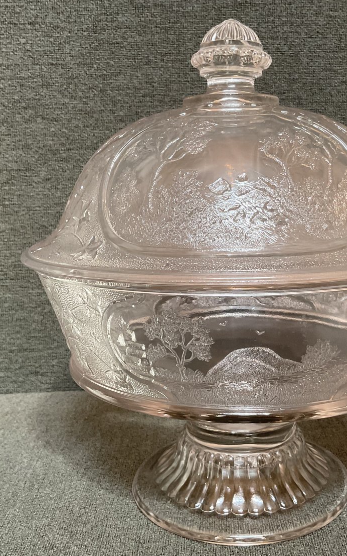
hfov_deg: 30.4
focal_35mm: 42
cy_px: 272
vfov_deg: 47.2
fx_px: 635
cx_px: 219
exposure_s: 1/50
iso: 64
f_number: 1.8
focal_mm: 3
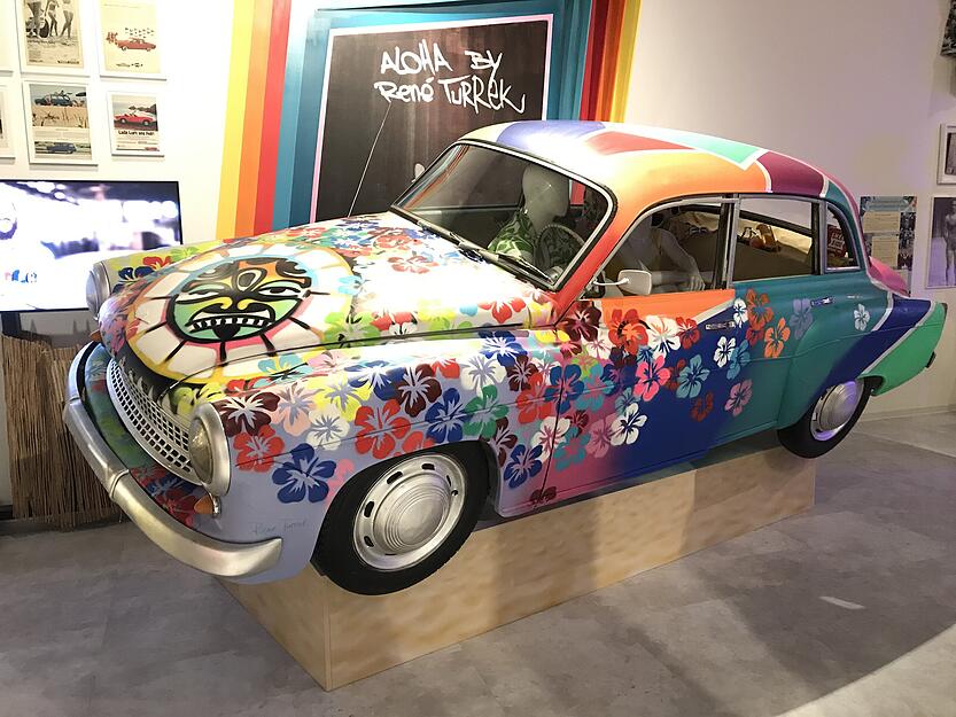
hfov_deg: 63.4
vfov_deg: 49.8
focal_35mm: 28
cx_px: 478
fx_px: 773
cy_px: 358
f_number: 1.8
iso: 100
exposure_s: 1/9
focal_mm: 3.99
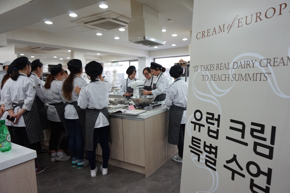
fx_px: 193
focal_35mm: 24
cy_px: 96
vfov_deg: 53.1
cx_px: 145
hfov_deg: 73.8
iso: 1250
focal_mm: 16
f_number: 4
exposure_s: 1/160
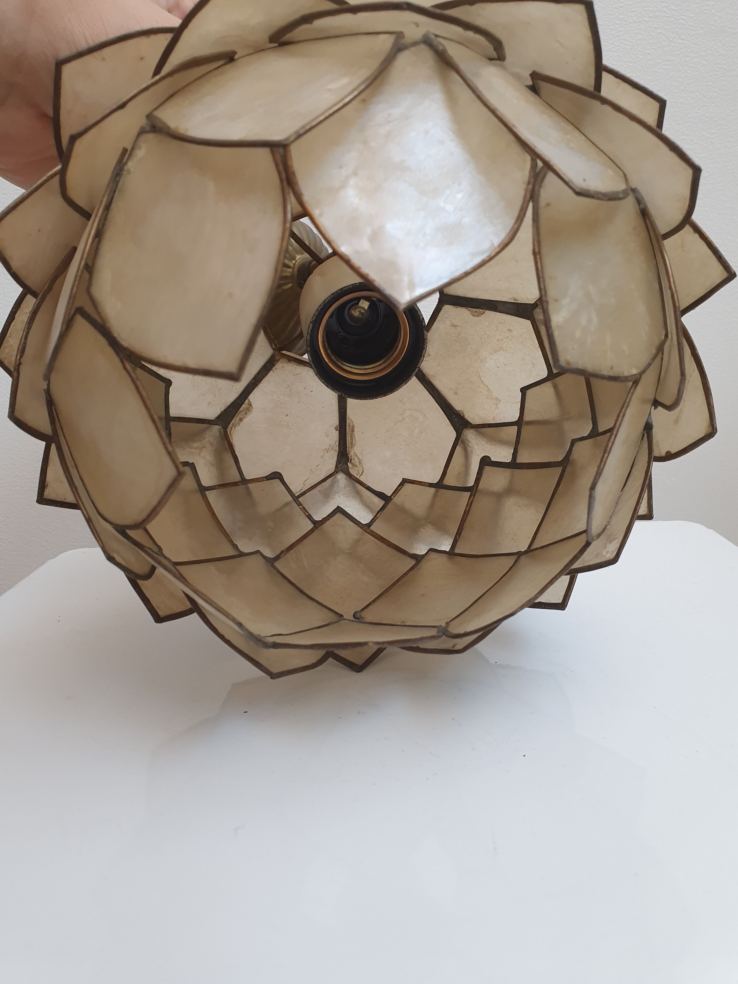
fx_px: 739
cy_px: 492
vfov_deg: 67.3
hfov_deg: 53.1
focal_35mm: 26
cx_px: 369
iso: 160
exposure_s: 1/100
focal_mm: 4.32
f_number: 2.4
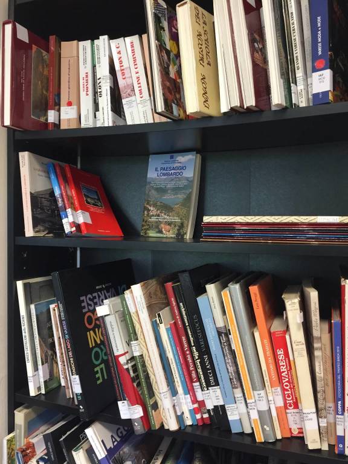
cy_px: 232
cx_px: 174
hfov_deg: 48.2
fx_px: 389
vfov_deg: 61.7
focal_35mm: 29
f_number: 2.2
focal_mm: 4.15
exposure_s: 1/33
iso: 160
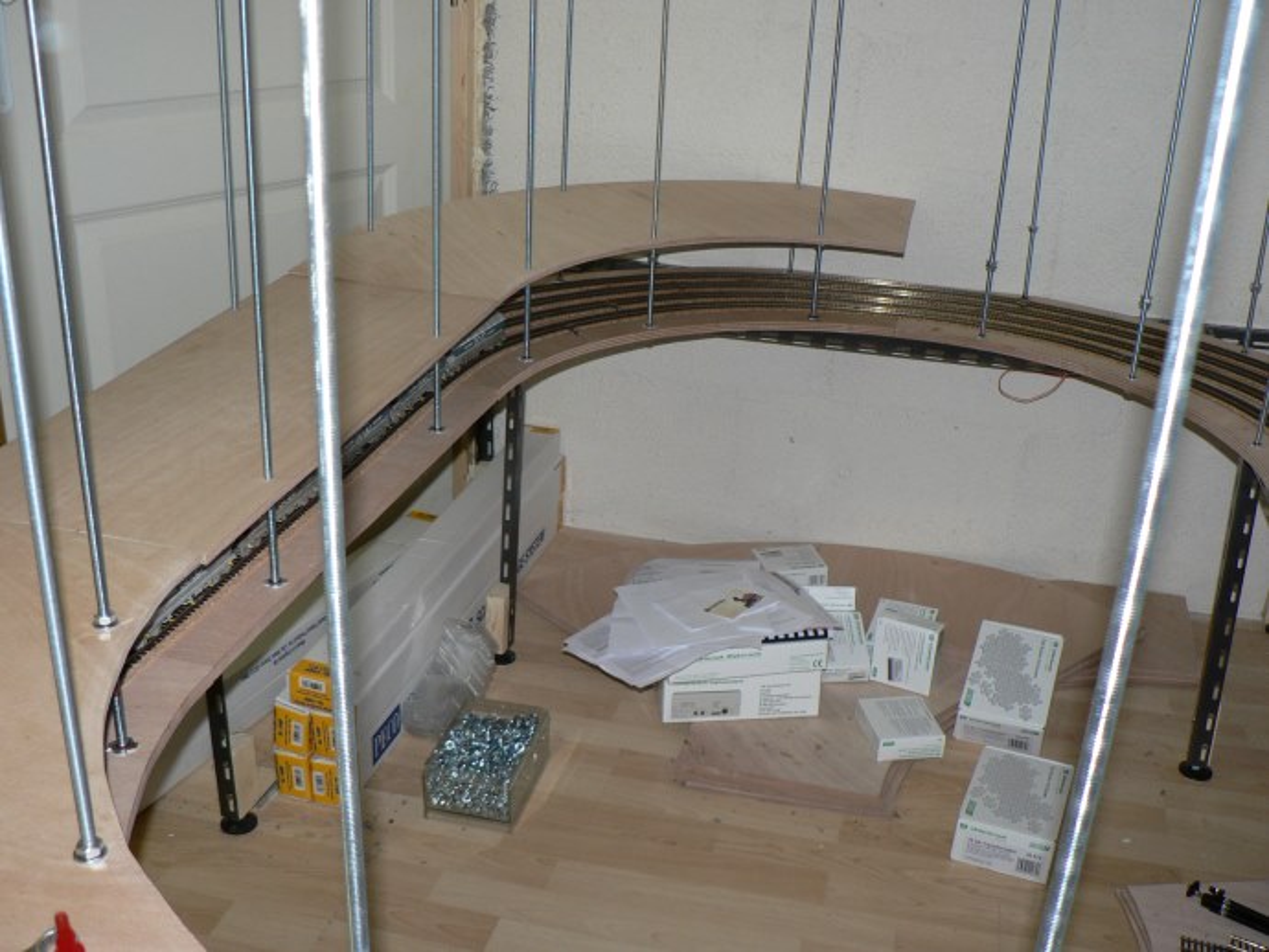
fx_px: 1320
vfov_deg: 39.7
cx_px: 634
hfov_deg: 51.3
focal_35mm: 36
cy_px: 476
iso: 100
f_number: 2.8
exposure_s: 1/60
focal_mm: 6
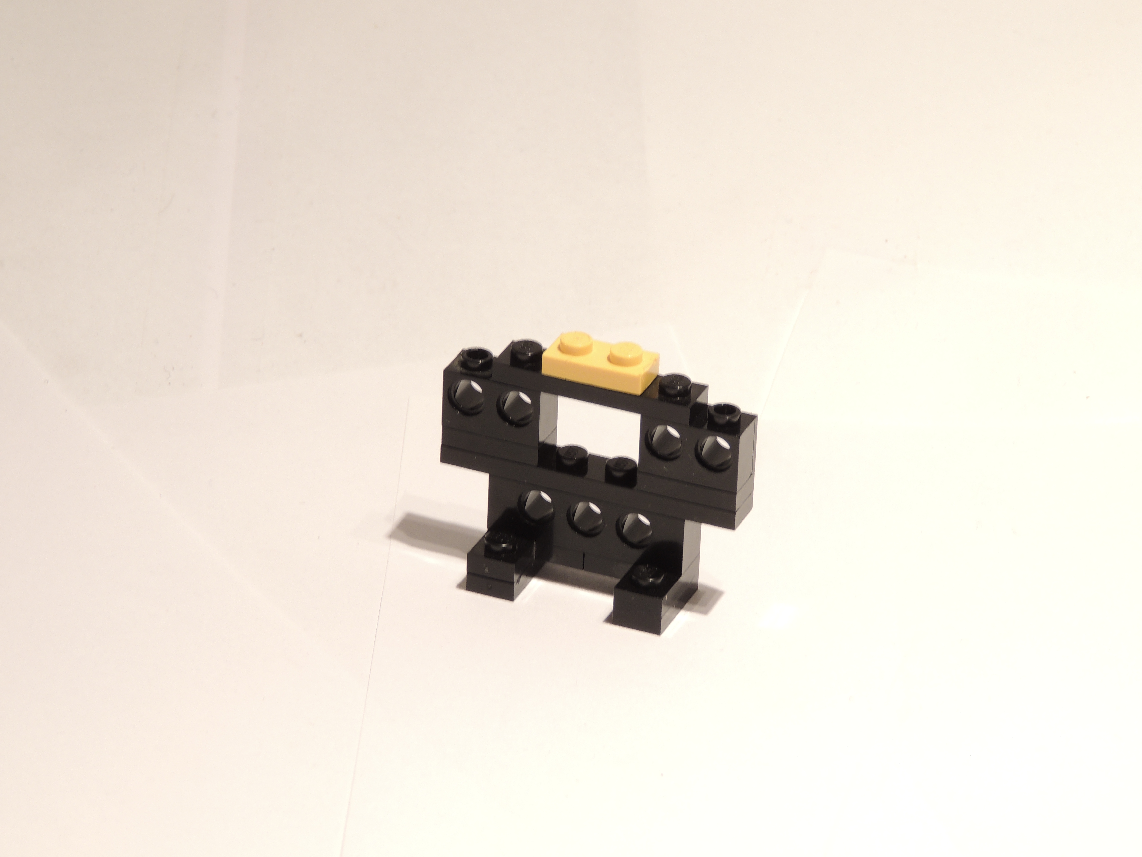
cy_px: 428
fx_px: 6103
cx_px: 571
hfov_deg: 10.7
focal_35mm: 185
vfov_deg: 8.0
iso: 100
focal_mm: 33
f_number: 4.6
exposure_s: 1/2.5
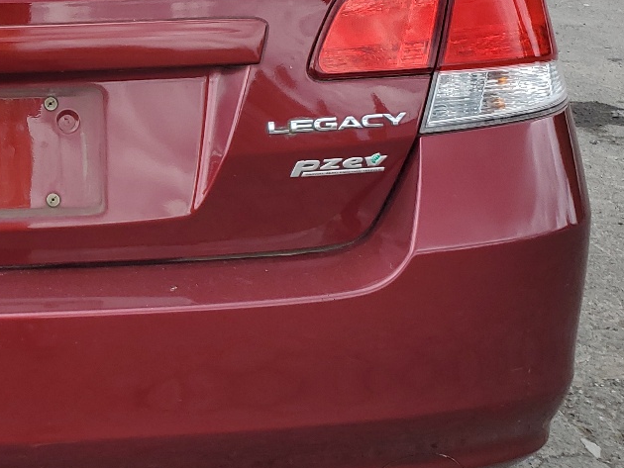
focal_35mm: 66
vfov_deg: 22.1
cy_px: 126
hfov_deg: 27.5
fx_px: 1190
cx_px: -15
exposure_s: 1/1111
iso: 50
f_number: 1.5
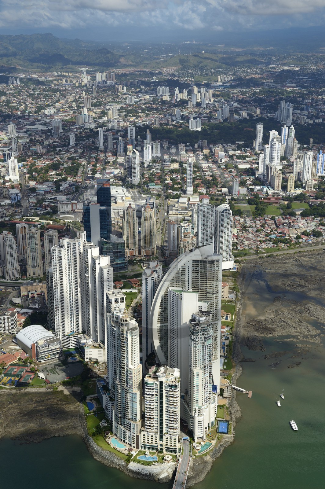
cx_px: 162
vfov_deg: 41.1
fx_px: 651
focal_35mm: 48
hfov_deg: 28.0
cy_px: 244
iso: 200
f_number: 8
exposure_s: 1/800
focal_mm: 48
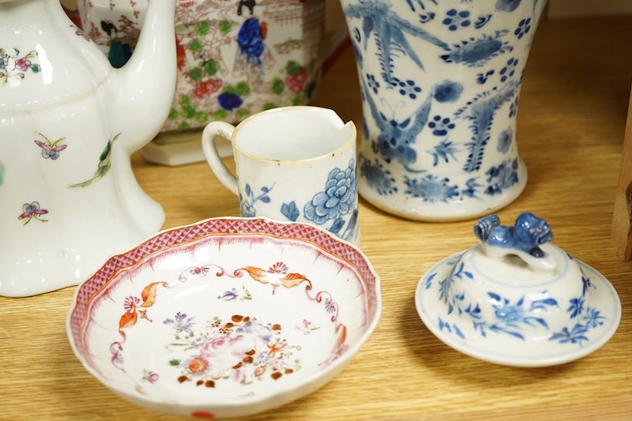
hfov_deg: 38.9
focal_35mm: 51
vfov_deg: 26.5
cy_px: 231
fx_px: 895
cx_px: 310
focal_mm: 30
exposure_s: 1/125
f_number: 5.6
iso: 1250
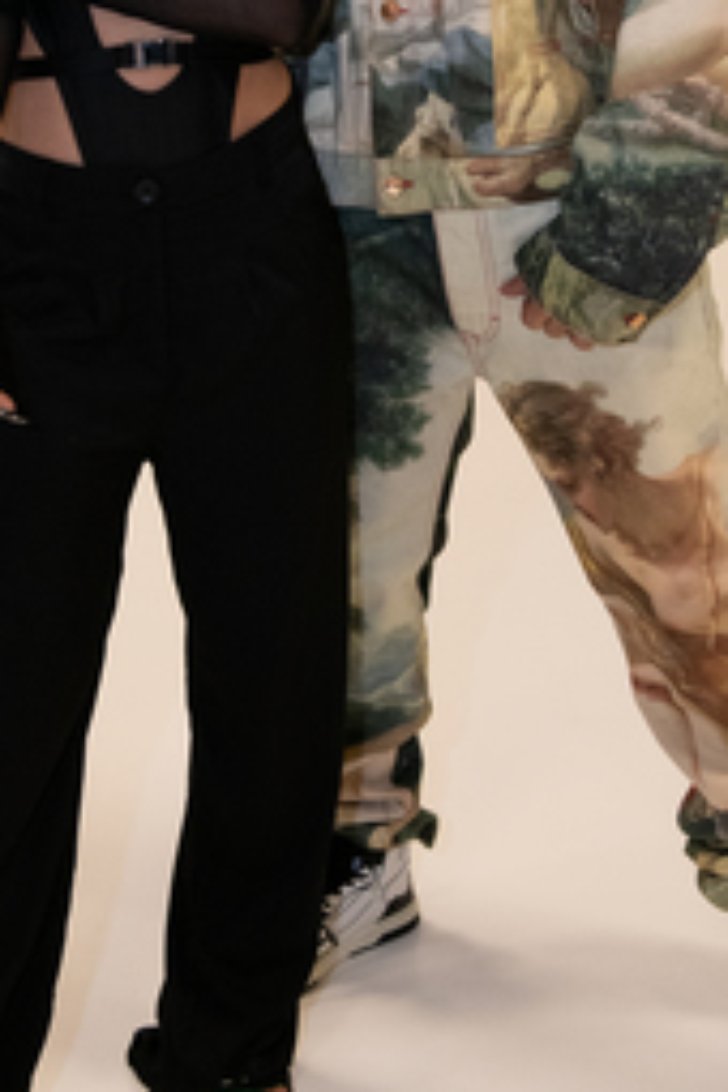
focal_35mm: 77
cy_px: 266
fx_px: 2335
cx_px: 276
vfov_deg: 26.0
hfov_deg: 17.7
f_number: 3.5
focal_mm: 35
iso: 2500
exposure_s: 1/200
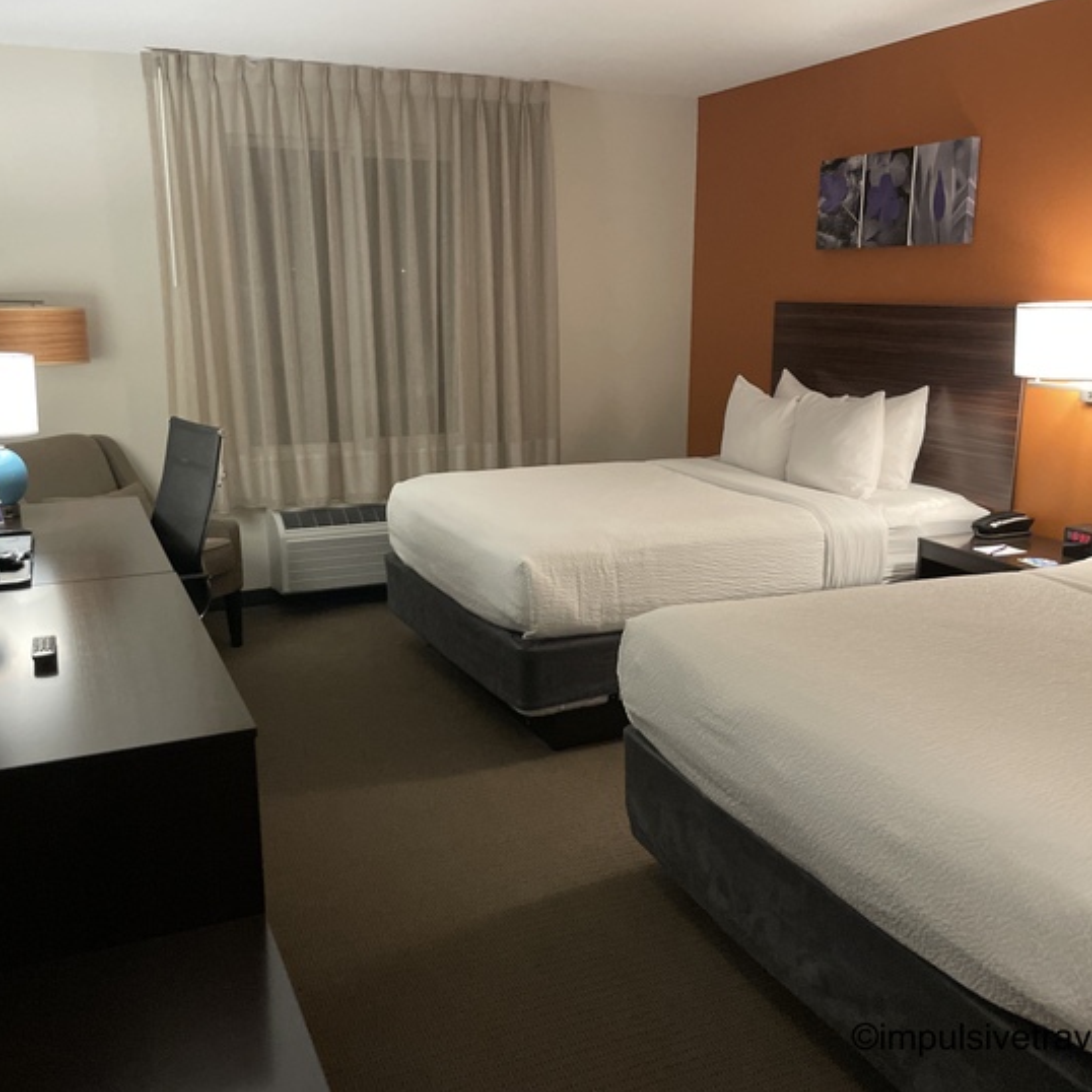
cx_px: 553
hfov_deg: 52.5
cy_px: 542
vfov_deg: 52.5
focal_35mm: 31
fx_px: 1106
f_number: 1.6
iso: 320
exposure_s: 1/60
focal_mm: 4.2
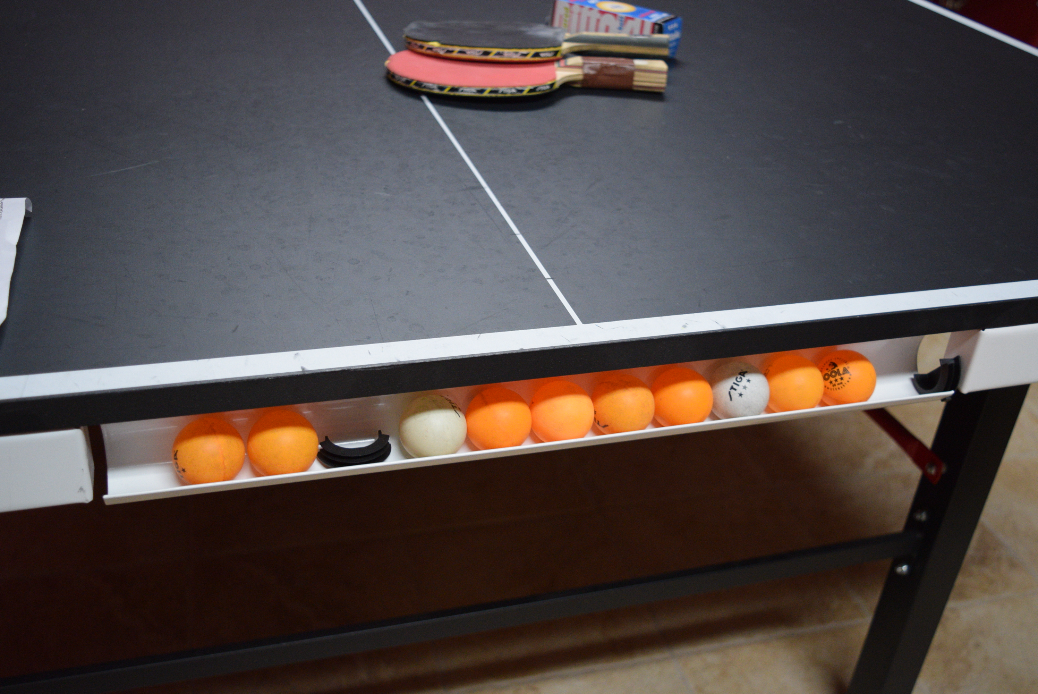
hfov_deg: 49.5
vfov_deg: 34.3
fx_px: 1125
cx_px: 519
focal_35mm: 39
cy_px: 347
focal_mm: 26
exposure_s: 1/60
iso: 1600
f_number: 4
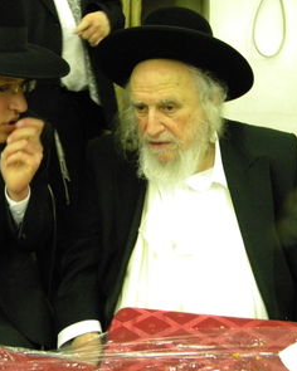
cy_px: 187
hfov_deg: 39.8
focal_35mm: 37
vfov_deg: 49.1
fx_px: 407
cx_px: 108
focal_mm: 5
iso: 800
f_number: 3.5
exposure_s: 1/53.8
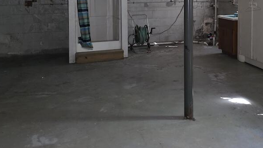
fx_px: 300
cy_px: 4
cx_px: 178
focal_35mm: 43
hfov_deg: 46.5
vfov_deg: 26.4
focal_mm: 6.3
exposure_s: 1/12
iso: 320
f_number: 1.7
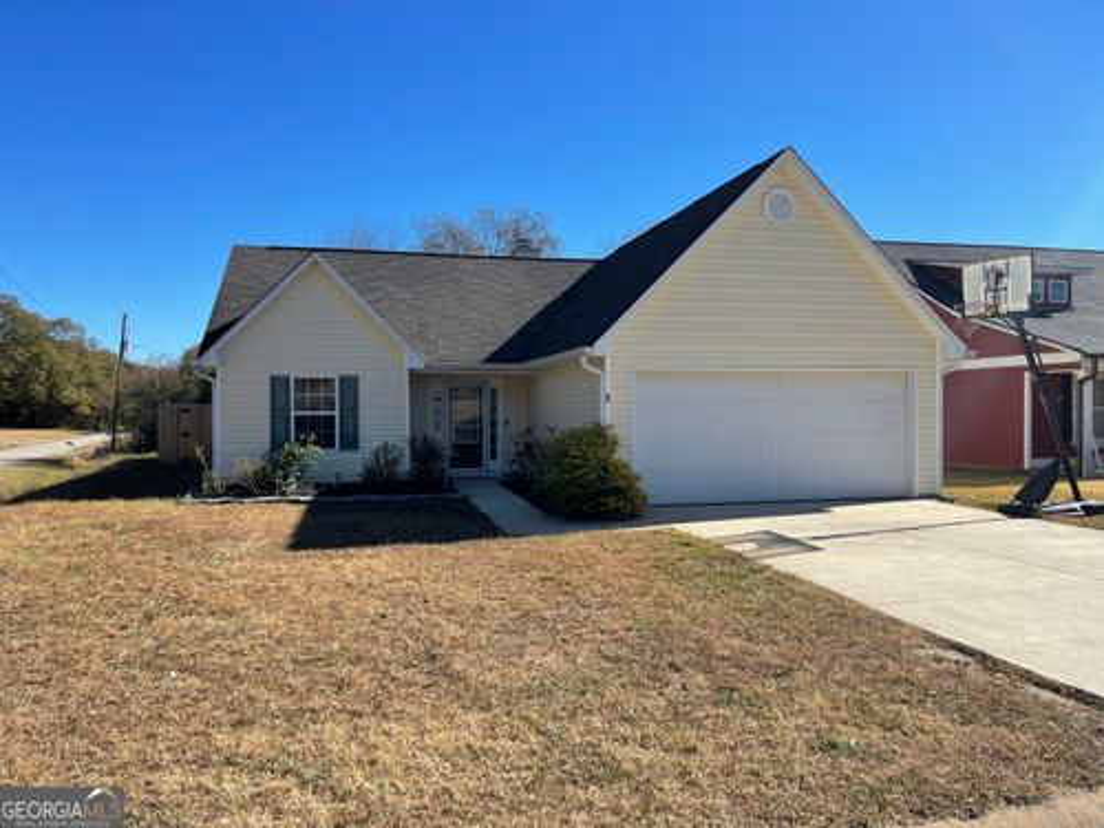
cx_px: 552
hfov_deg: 69.4
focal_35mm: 25
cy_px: 414
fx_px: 797
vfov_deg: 54.9
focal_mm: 5.1
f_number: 1.6
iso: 32
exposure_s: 1/3003
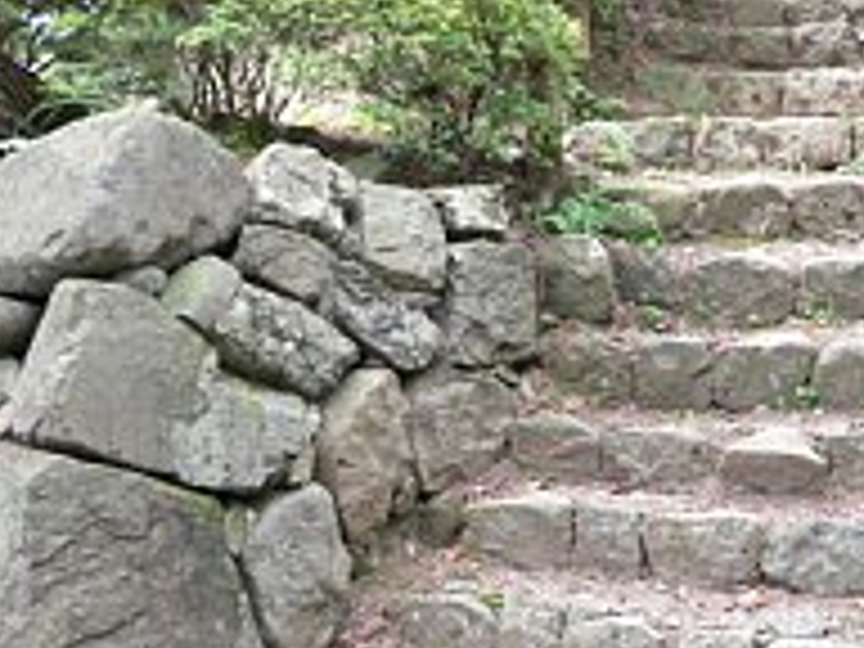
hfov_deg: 26.7
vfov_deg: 19.5
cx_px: 482
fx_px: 1822
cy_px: -14
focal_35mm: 73
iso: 80
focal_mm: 7.4
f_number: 2.8
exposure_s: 1/40
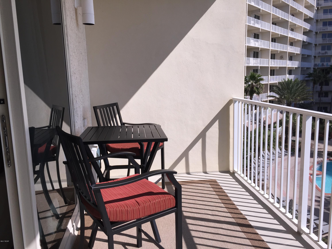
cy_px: 124
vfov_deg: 48.2
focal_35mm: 29
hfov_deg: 61.7
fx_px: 278
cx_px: 166
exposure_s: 1/2639
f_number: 2.2
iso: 32
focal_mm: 4.15
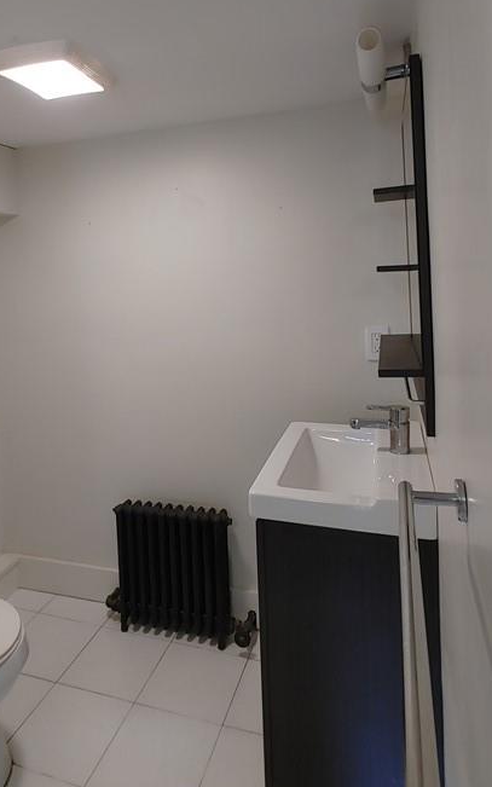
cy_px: 294
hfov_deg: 49.0
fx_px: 536
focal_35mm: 25
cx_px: 197
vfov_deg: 71.3
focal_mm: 1.78
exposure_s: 1/30
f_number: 1.9
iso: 150
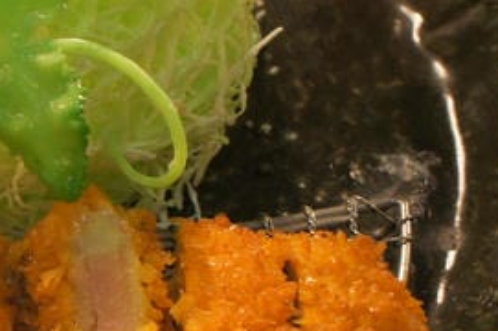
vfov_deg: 10.3
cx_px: 68
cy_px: 174
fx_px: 1838
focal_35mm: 133
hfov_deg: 15.3
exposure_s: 1/30
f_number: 4
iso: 200
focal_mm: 20
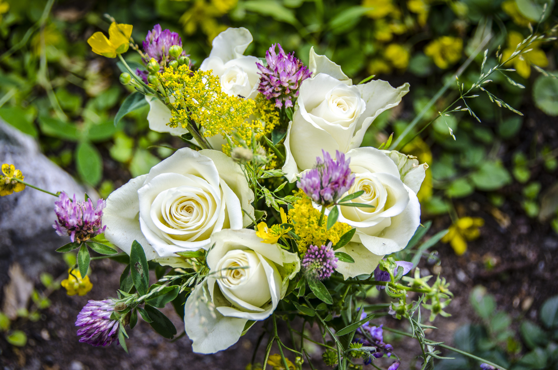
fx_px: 1508
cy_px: 185
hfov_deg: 21.0
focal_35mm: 98
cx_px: 279
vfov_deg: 14.0
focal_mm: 65
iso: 250
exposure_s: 1/125
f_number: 5.6
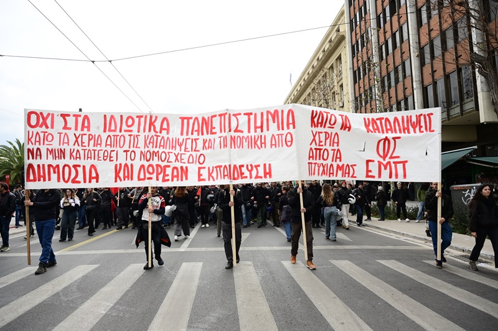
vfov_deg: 53.1
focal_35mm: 24
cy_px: 166
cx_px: 249
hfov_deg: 73.8
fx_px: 332
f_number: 4
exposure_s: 1/1000
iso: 200
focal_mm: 24
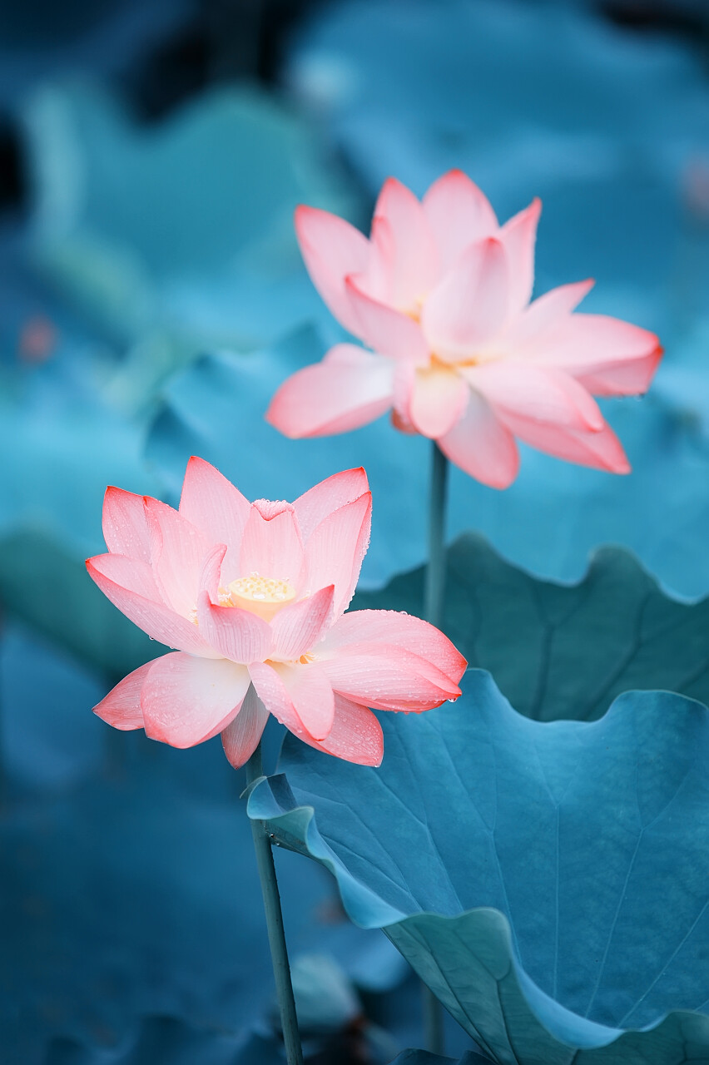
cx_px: 354
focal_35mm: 300
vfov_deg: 6.9
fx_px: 8871
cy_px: 532
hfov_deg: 4.6
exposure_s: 1/320
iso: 200
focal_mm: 300
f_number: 5
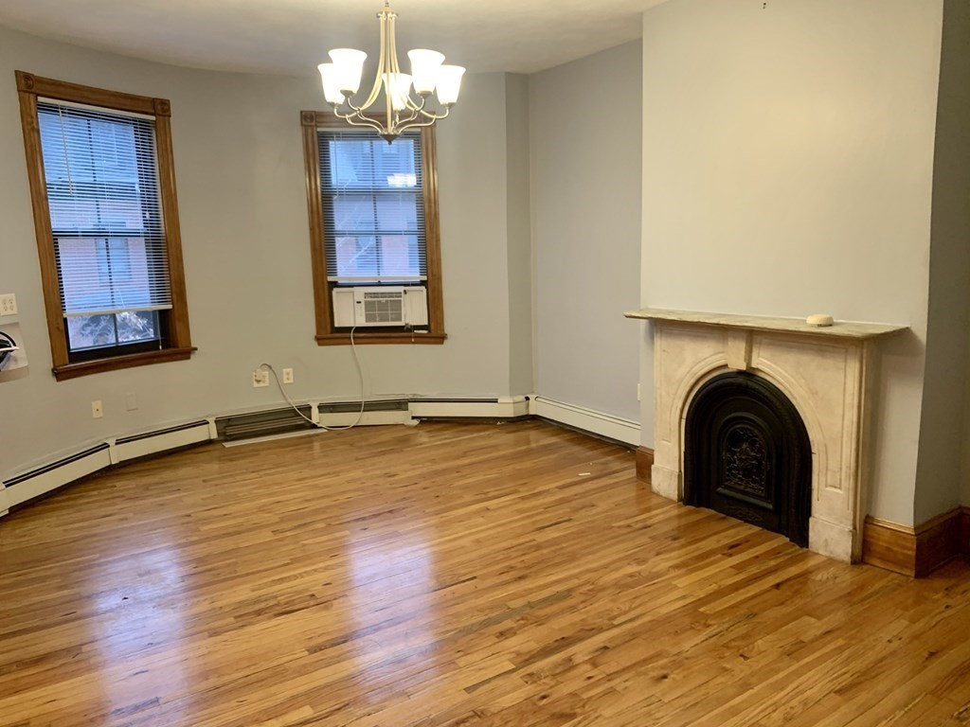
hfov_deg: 67.3
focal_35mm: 26
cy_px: 364
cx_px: 485
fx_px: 729
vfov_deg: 53.1
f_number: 1.8
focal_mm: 4.25
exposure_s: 1/60
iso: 250
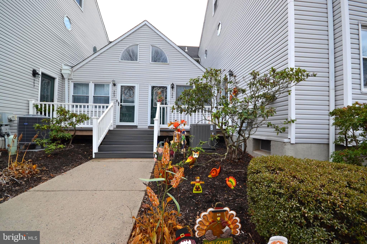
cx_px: 184
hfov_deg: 100.4
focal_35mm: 15
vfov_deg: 77.3
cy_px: 122
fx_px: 153
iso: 180
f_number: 8
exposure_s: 1/125
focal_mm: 10
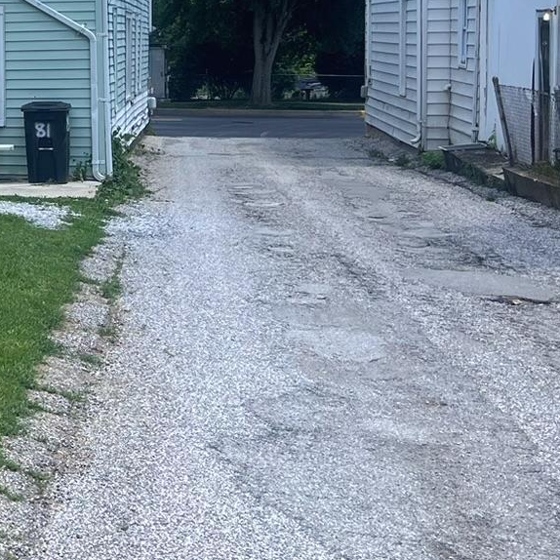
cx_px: -278
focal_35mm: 82
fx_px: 1501
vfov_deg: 20.8
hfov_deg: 18.7
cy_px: 74
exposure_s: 1/2632
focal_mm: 5.1
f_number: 1.6
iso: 50
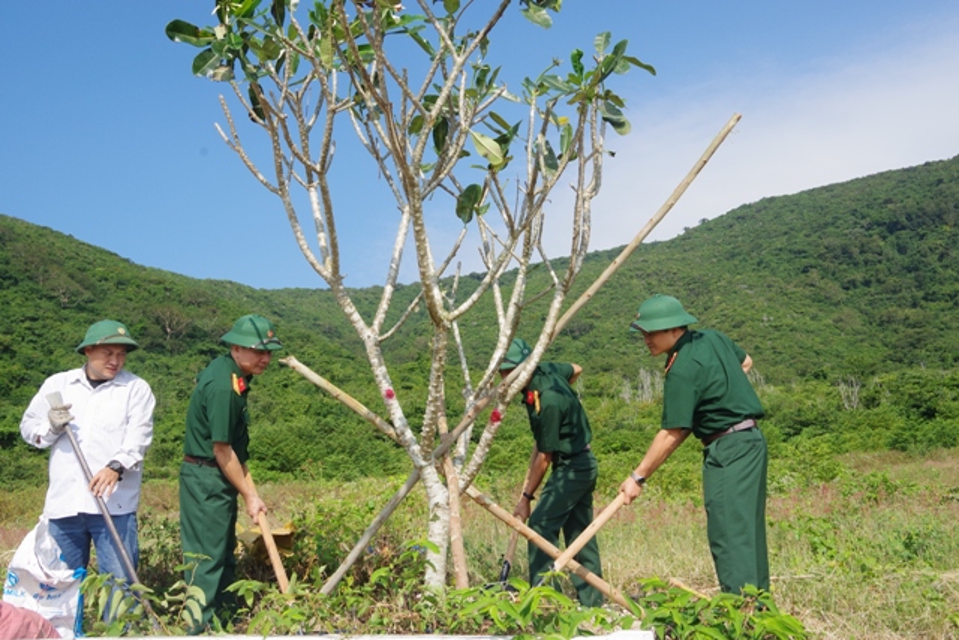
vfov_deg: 42.3
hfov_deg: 60.3
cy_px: 320
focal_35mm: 31
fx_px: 826
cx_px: 480
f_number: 11
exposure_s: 1/160
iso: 200
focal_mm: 21
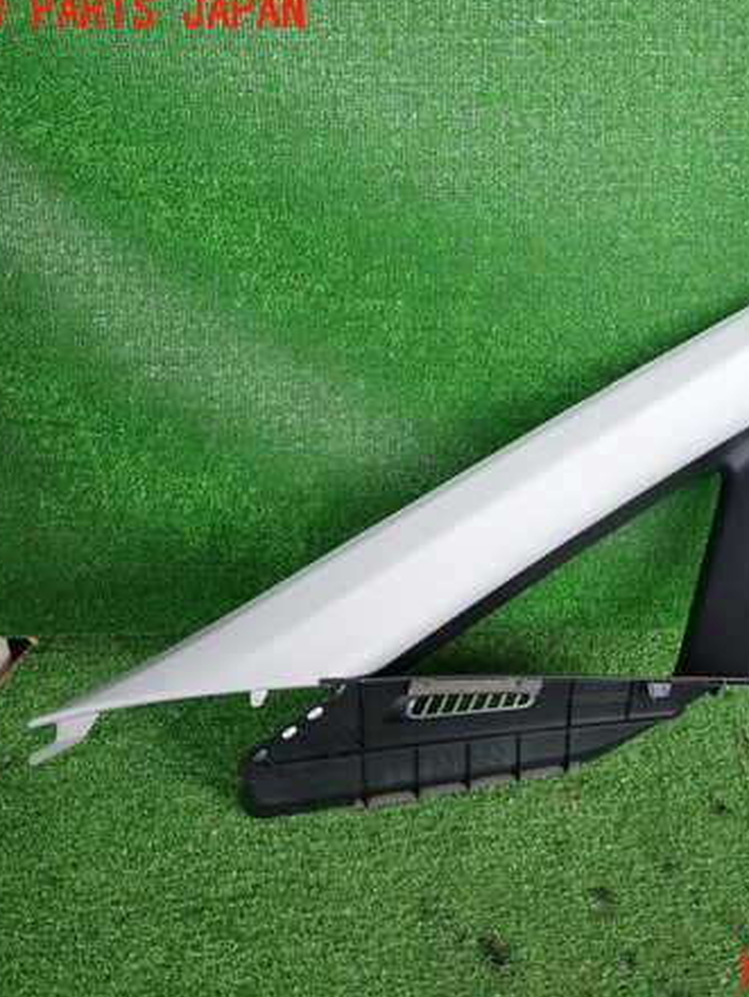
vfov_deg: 53.9
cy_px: 493
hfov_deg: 40.5
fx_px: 980
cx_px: 572
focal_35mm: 34
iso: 200
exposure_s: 1/100
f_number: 2
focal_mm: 4.5
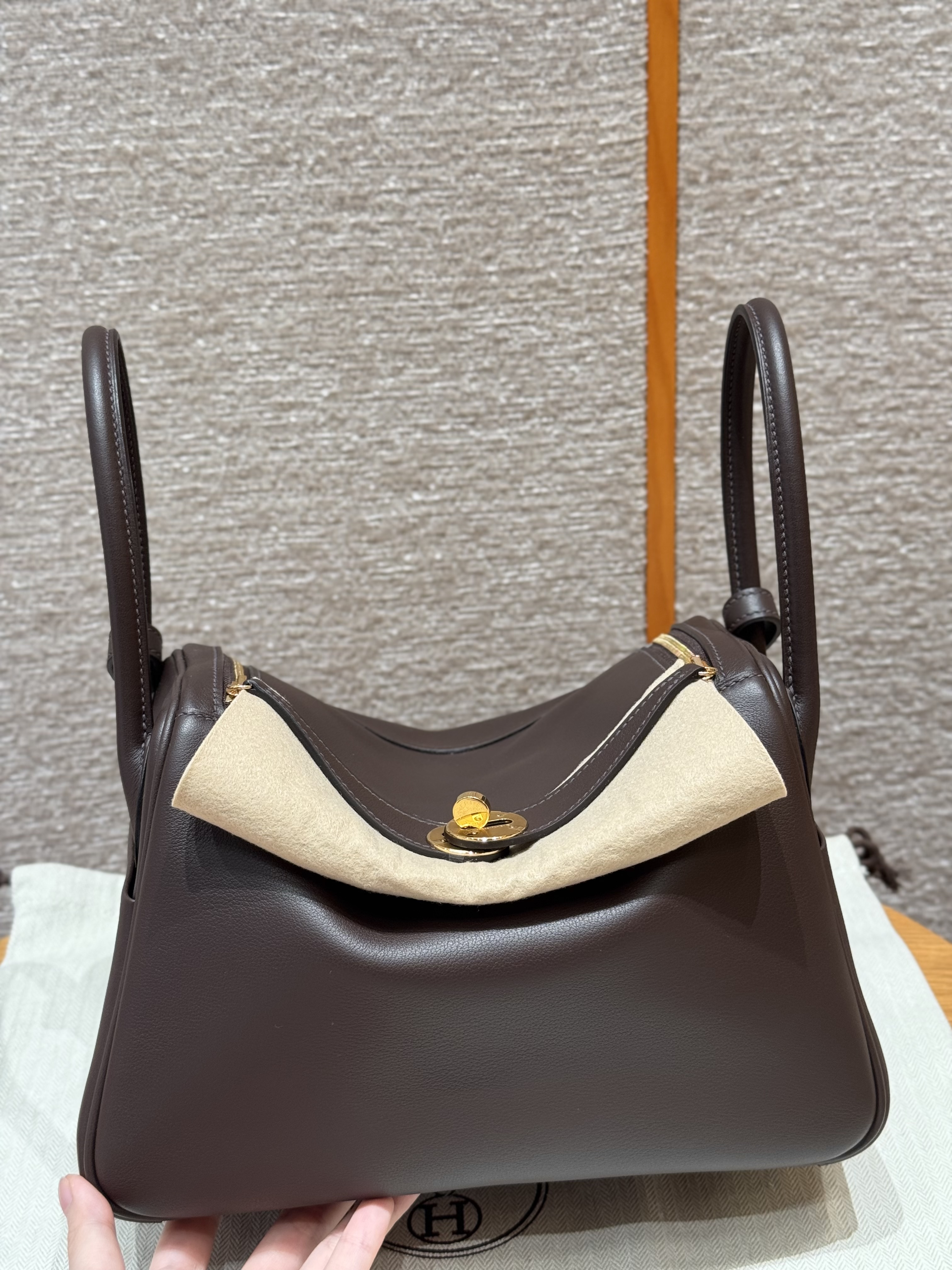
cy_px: 635
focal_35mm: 48
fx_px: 1760
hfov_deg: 30.3
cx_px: 476
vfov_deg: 39.7
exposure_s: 1/50
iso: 64
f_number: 1.78
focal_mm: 6.76
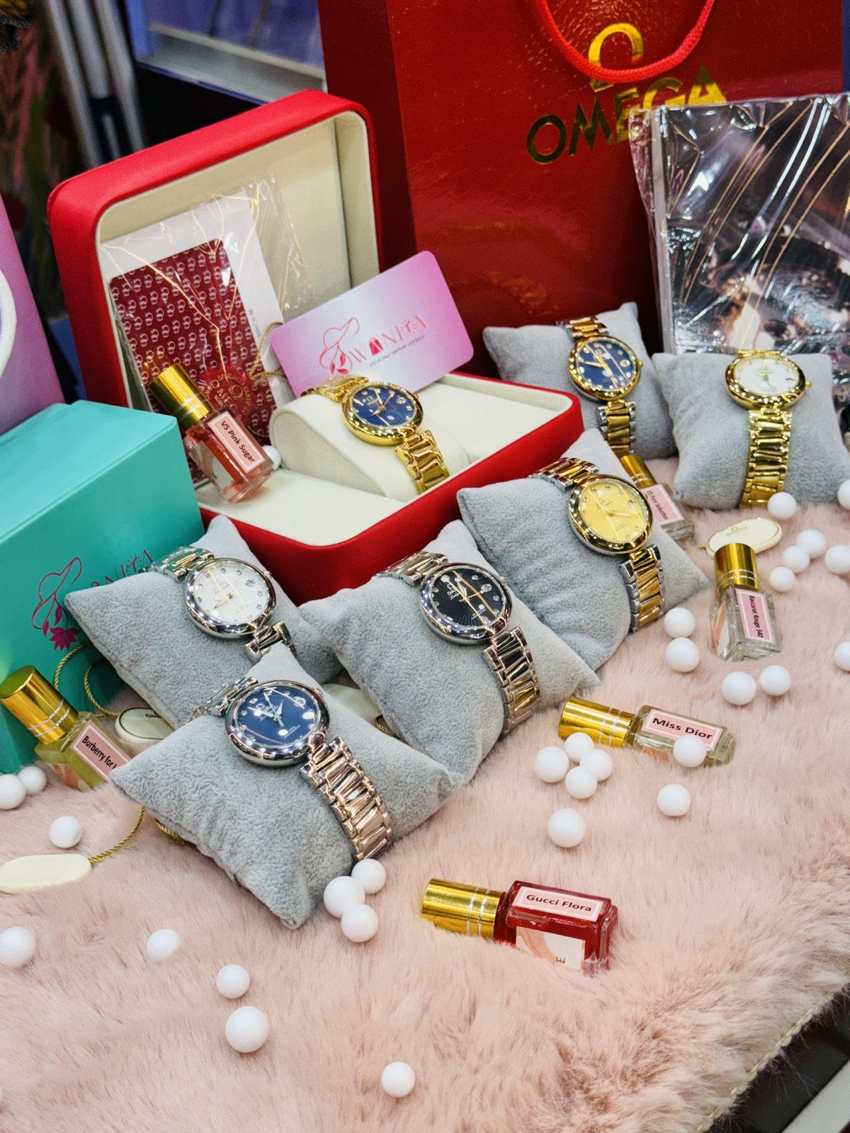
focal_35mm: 48
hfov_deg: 30.3
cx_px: 425
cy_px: 566
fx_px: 1572
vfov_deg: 39.7
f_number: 1.78
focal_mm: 6.76
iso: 50
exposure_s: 1/121
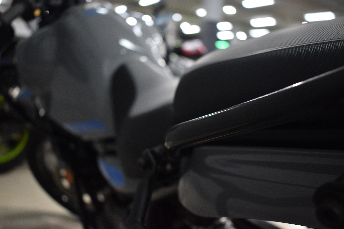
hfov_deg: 51.3
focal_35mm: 38
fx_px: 358
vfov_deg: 35.5
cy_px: 114
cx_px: 172
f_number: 4
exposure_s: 1/60
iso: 800
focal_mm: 25
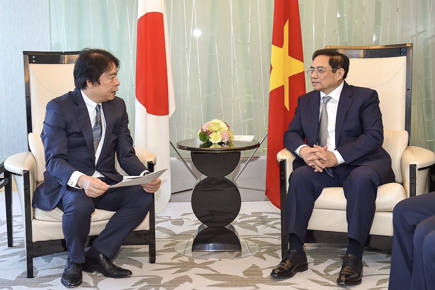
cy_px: 145
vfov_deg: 30.5
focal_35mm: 44
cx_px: 218
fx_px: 532
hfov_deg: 44.5
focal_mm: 44
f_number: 4
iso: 500
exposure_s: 1/125
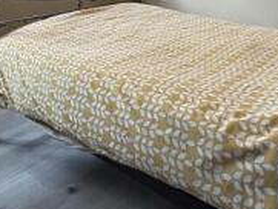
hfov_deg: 41.6
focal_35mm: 45
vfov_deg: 27.3
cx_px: 98
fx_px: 362
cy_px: -59
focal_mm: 2.22
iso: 125
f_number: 2.2
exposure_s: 1/107
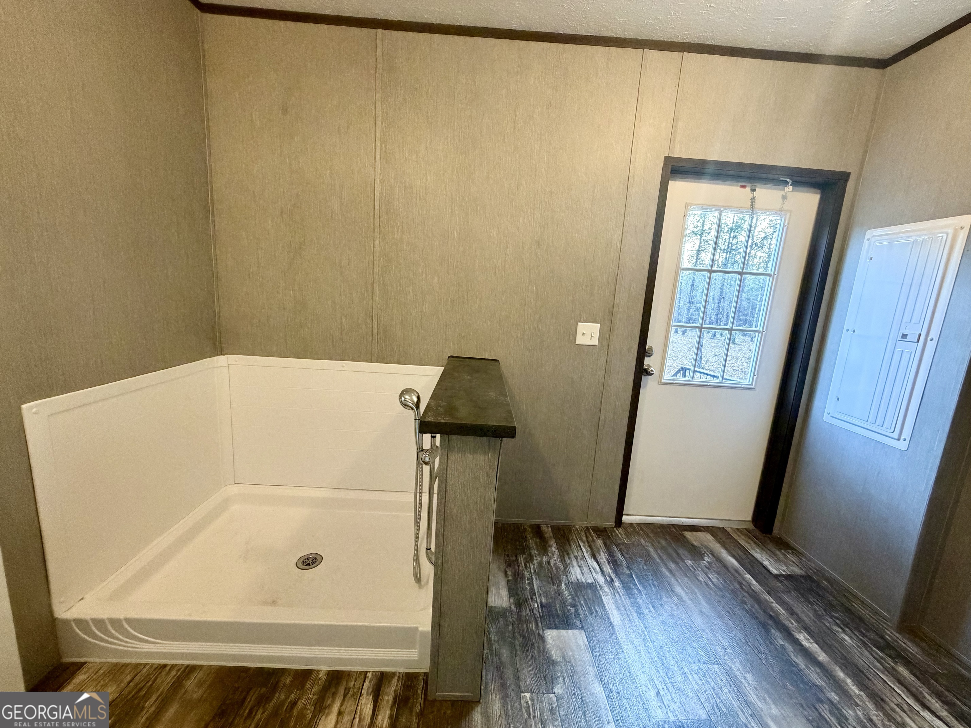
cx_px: 486
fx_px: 393
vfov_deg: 85.7
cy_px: 364
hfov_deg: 102.1
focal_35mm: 14
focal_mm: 2.22
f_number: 2.2
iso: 500
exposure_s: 1/60
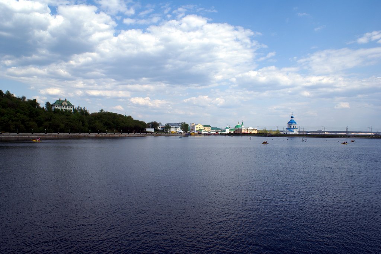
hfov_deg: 61.9
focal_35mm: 30
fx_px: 317
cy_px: 127
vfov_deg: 43.6
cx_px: 190
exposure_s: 1/500
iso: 100
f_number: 9
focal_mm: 20
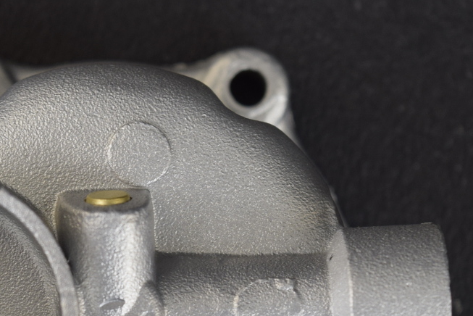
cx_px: 52
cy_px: 327
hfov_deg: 10.1
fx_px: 2658
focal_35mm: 202
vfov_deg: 6.8
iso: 400
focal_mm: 55
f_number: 7.1
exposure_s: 1/125
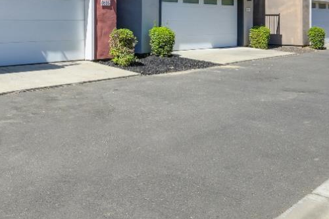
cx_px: 113
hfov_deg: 41.8
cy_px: 31
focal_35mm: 46
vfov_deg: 28.1
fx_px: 425
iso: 500
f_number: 11
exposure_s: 1/500
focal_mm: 15.5
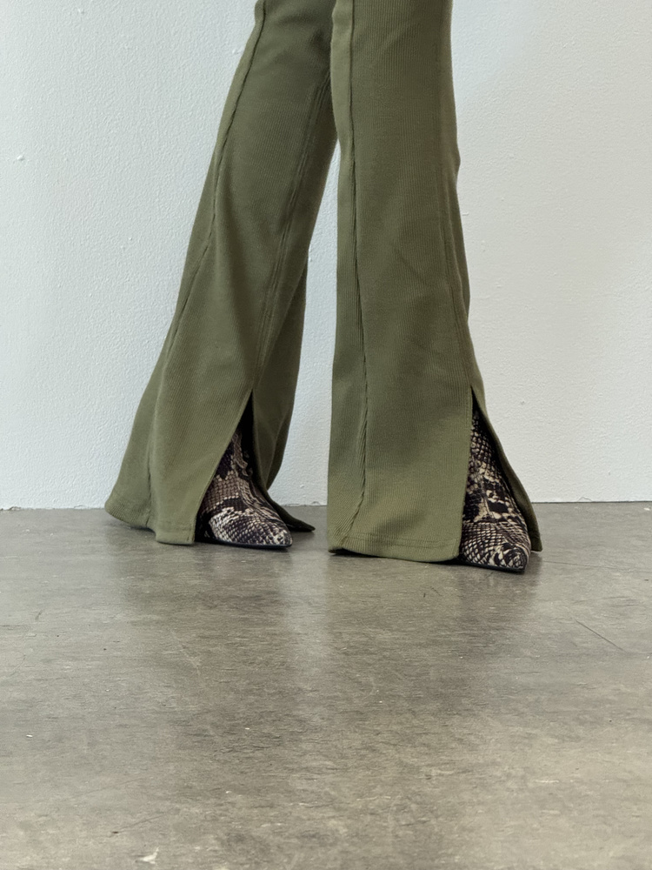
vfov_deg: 16.4
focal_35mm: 120
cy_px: 435
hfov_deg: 12.3
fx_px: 3014
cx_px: 326
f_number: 2.8
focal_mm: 15.66
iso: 320
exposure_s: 1/100
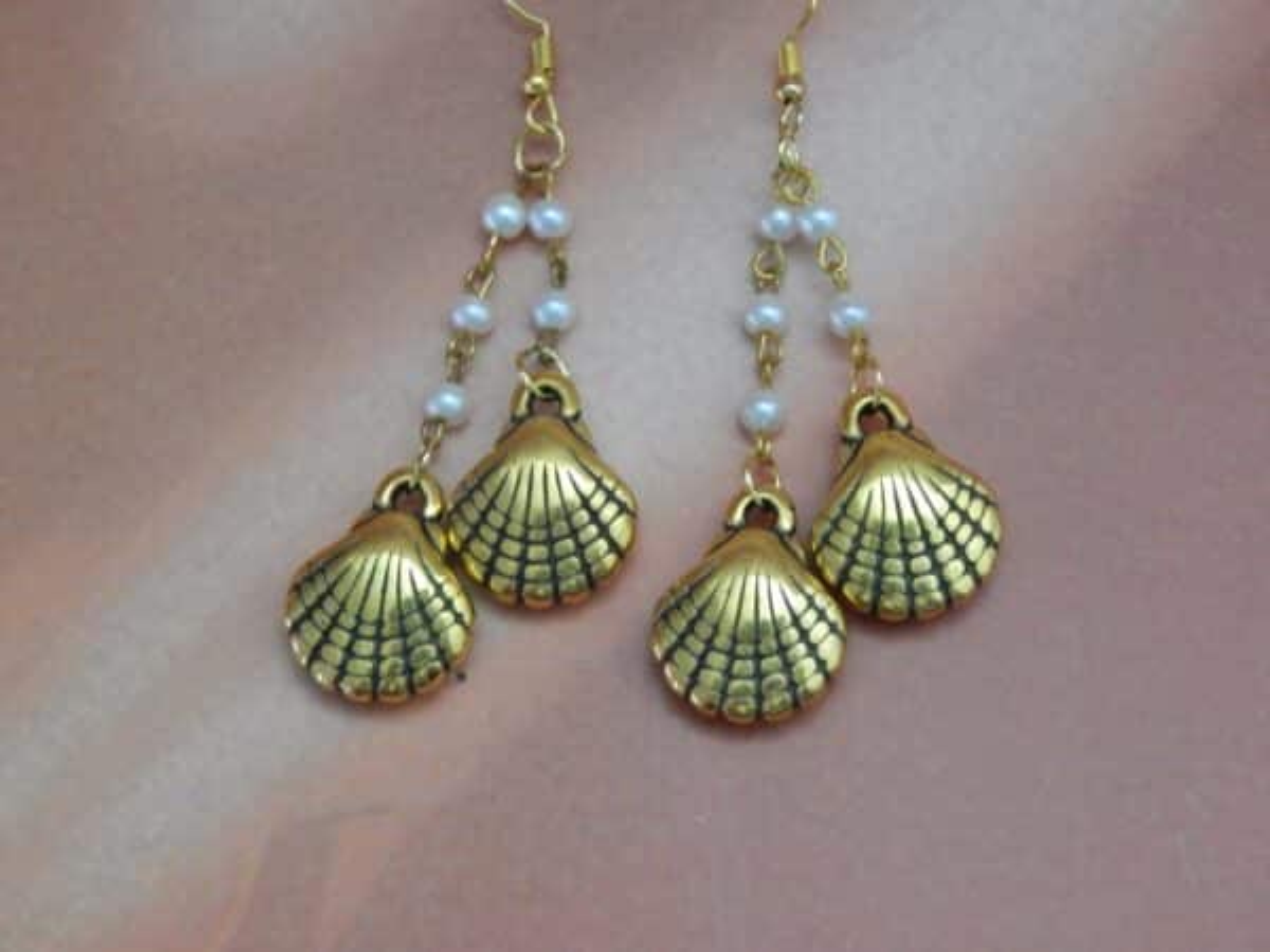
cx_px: 635
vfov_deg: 21.3
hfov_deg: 28.2
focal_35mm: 69
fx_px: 2531
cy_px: 476
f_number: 4.1
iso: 720
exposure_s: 1/8
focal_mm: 12.3
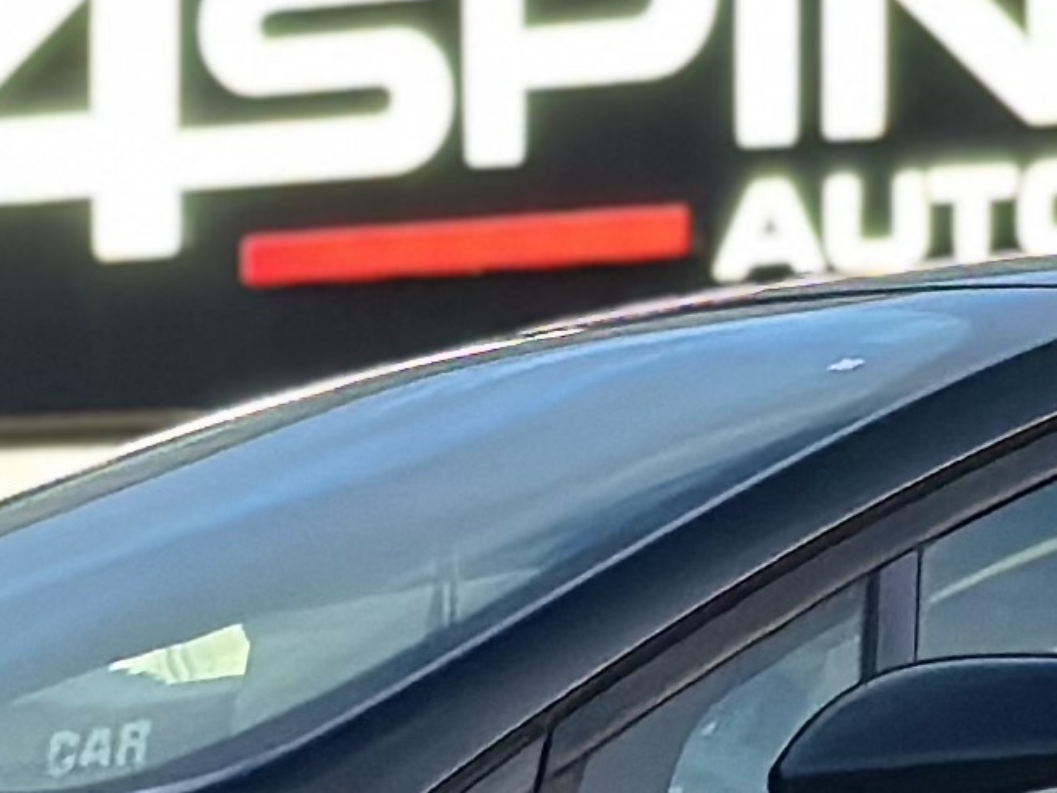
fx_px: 9069
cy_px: 663
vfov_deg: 5.0
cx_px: 1125
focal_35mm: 297
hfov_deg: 6.6
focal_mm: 6.86
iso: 320
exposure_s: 1/40
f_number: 1.78
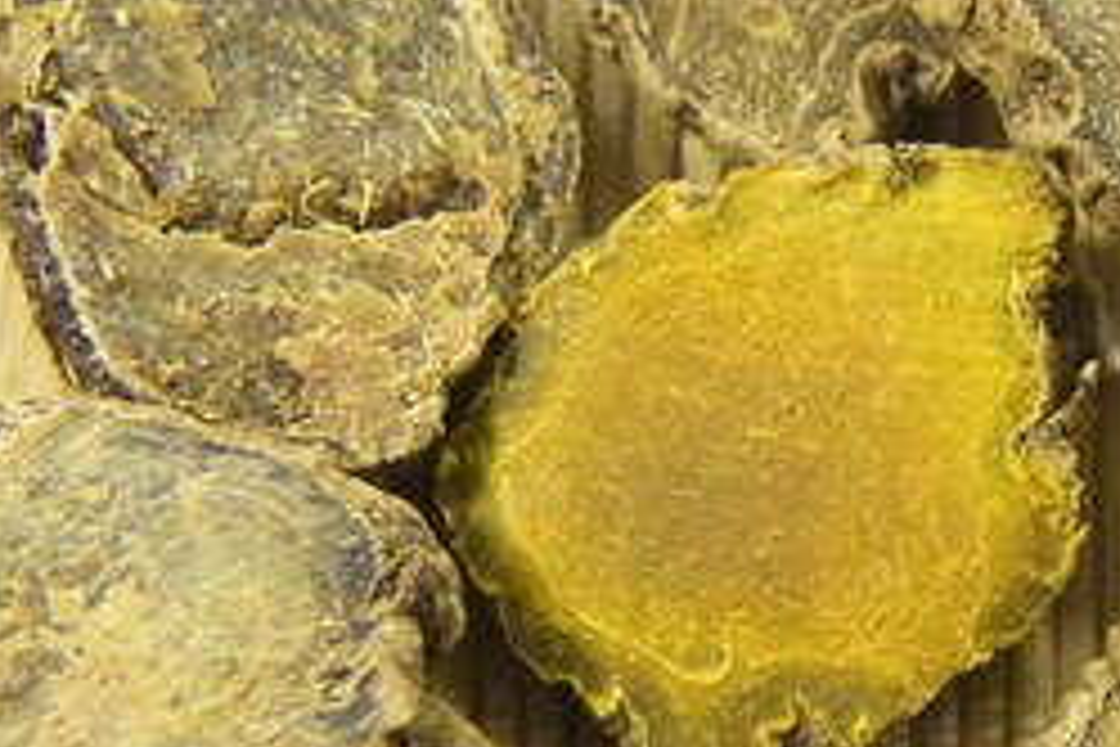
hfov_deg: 14.9
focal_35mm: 135
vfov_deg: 10.2
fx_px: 4200
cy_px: 248
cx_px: 1174
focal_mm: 28
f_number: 6.3
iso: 12800
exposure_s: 1/100
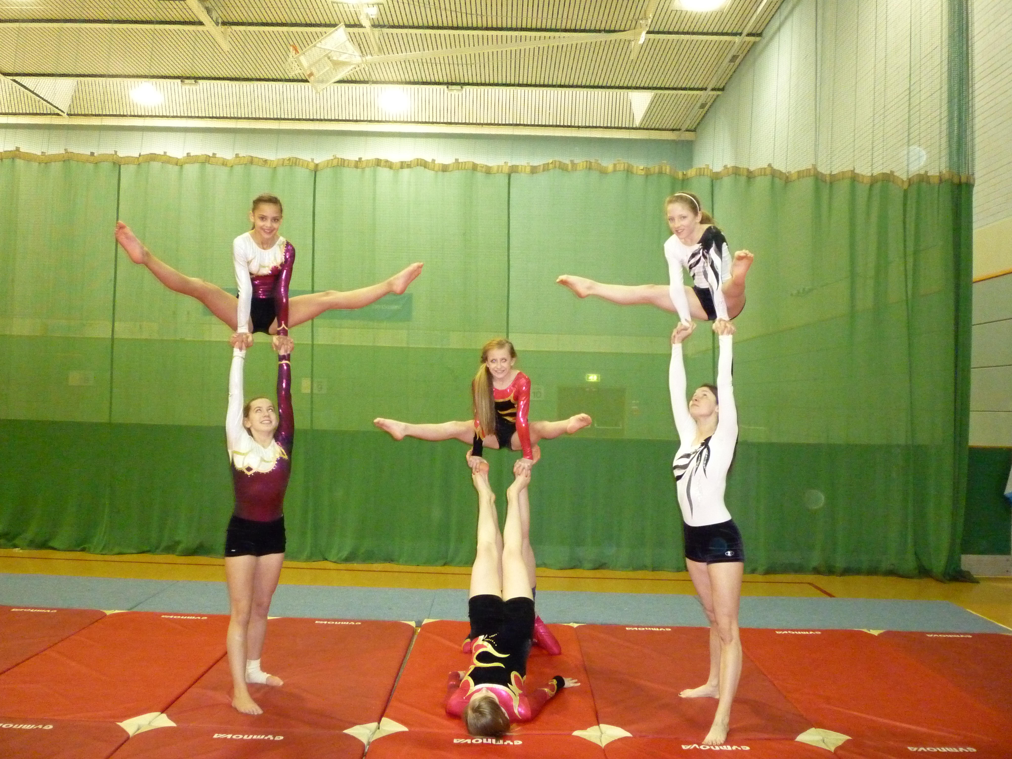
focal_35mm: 29
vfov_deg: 48.2
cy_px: 380
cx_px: 506
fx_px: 848
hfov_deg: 61.7
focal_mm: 5.2
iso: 800
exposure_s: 1/30
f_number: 3.3
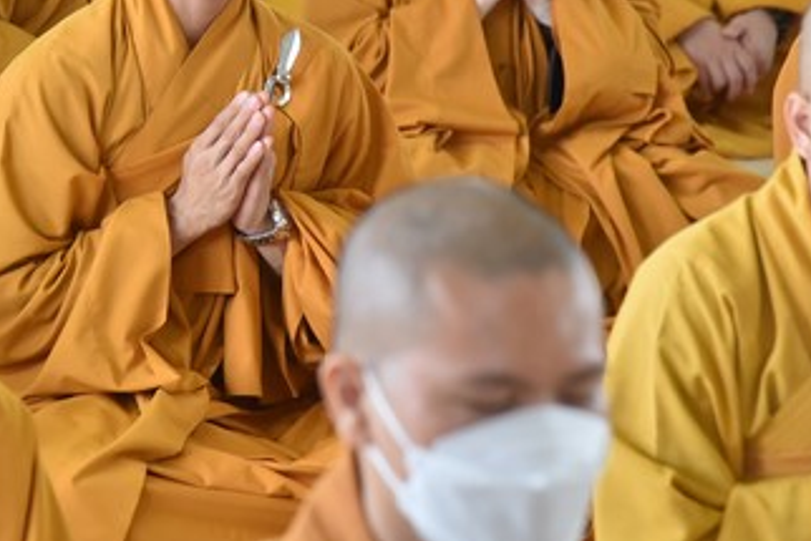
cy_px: -3
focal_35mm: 242
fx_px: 5454
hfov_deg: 8.5
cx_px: 207
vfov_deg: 5.7
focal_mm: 120
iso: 2000
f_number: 5
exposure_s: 1/160
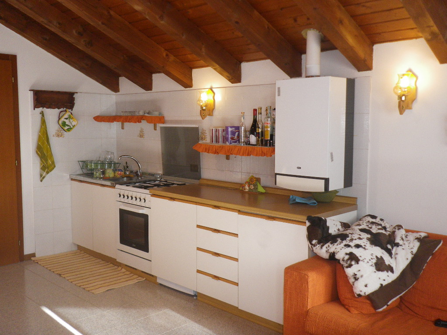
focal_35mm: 35
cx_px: 224
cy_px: 168
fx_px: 452
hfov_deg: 52.6
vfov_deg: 40.7
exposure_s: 1/60
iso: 125
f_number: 3.8
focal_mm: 6.2
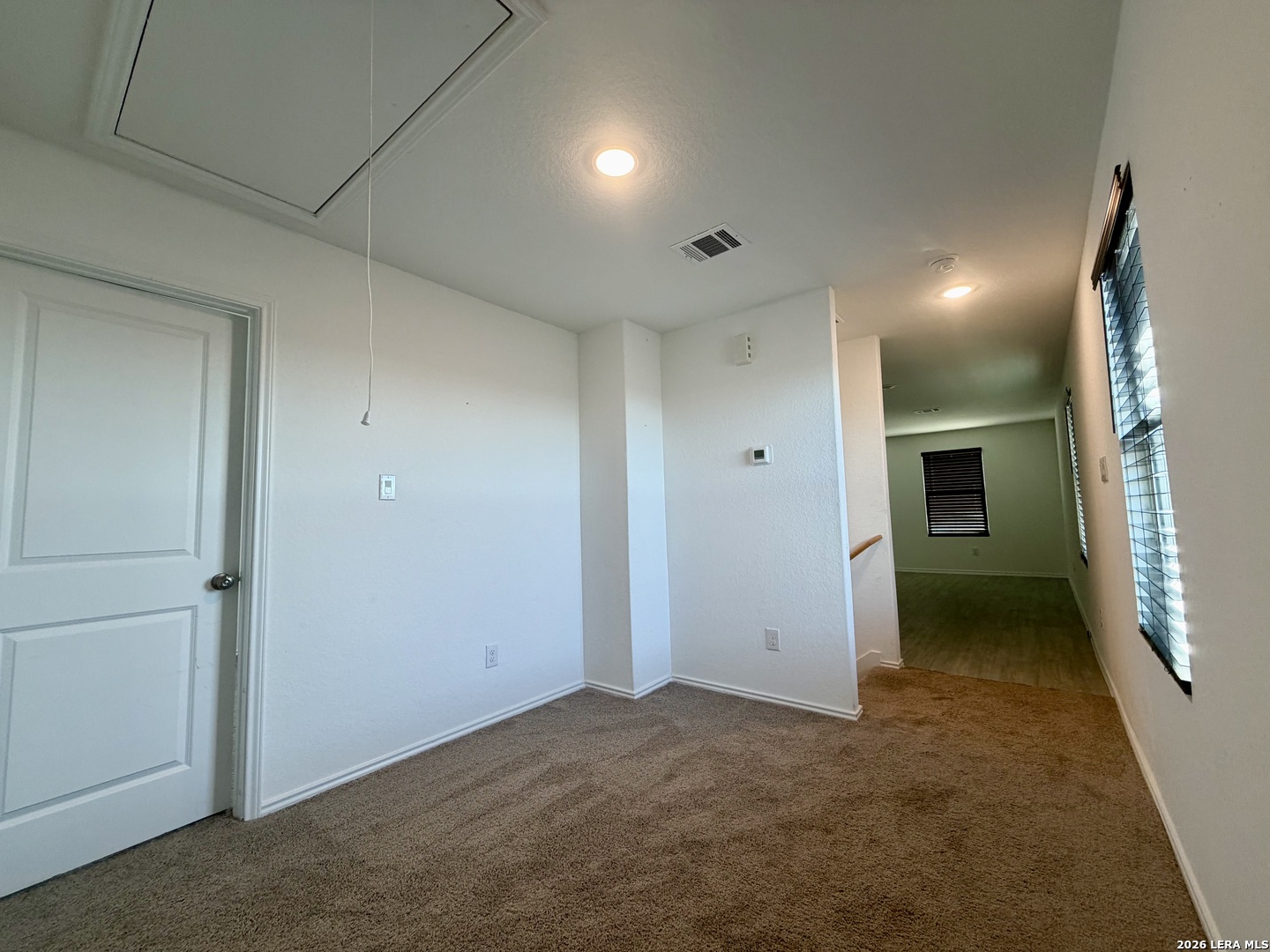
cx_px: 635
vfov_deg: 85.7
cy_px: 476
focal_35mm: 14
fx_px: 514
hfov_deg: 102.1
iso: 160
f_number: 2.2
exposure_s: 1/120
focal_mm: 2.22
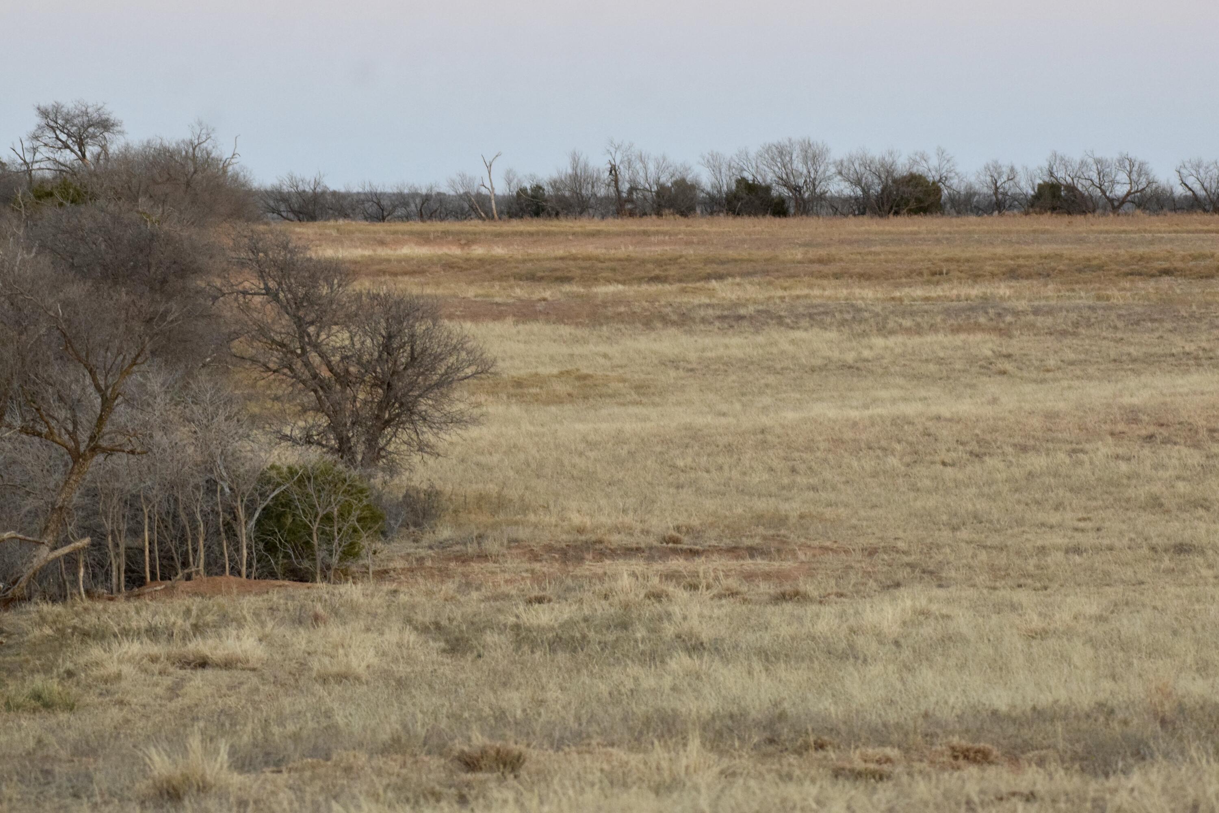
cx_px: 610
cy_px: 406
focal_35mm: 300
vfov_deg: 4.6
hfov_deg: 6.9
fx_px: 10158
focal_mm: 200
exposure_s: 1/500
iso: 2500
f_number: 5.6
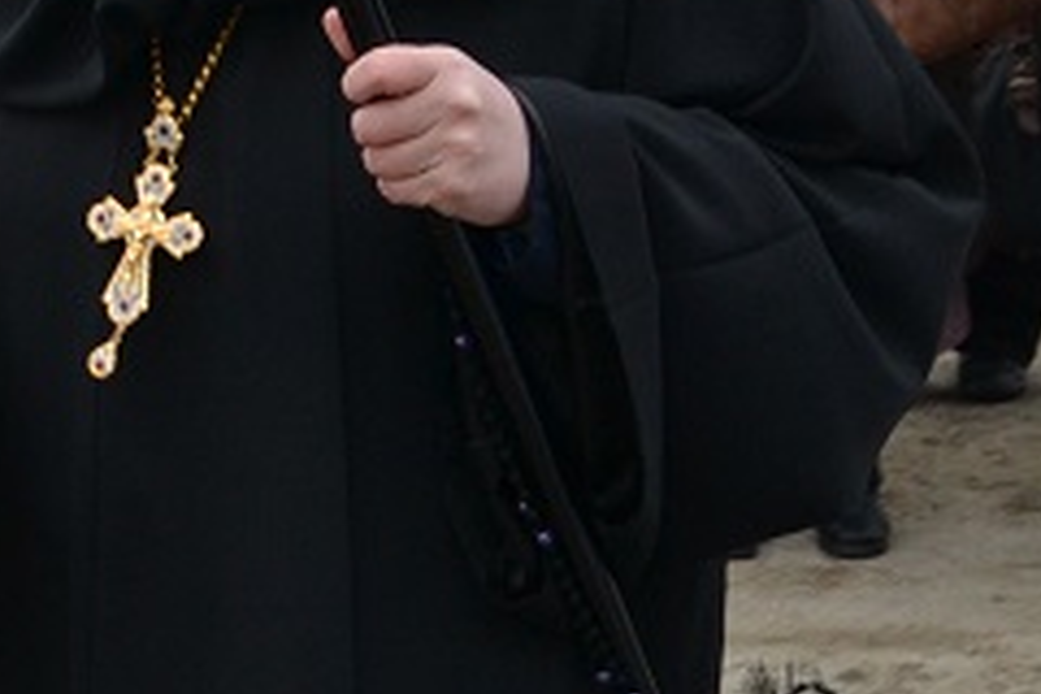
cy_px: -412
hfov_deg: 12.1
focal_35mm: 158
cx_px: -763
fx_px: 4554
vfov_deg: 8.5
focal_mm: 21
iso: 320
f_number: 5.6
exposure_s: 1/125
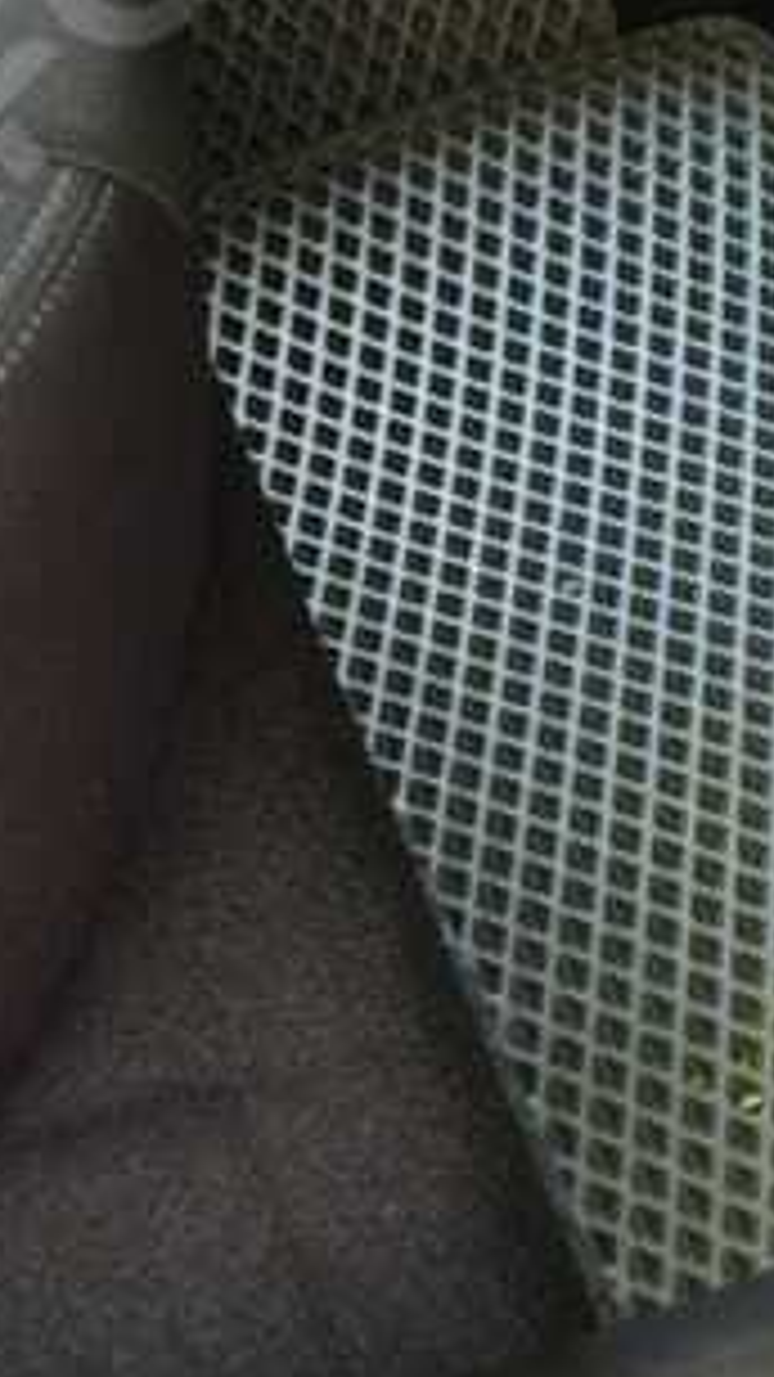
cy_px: 385
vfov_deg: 22.4
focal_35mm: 94
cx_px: 832
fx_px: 3445
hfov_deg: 12.6
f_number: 3.8
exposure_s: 1/50
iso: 800
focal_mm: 23
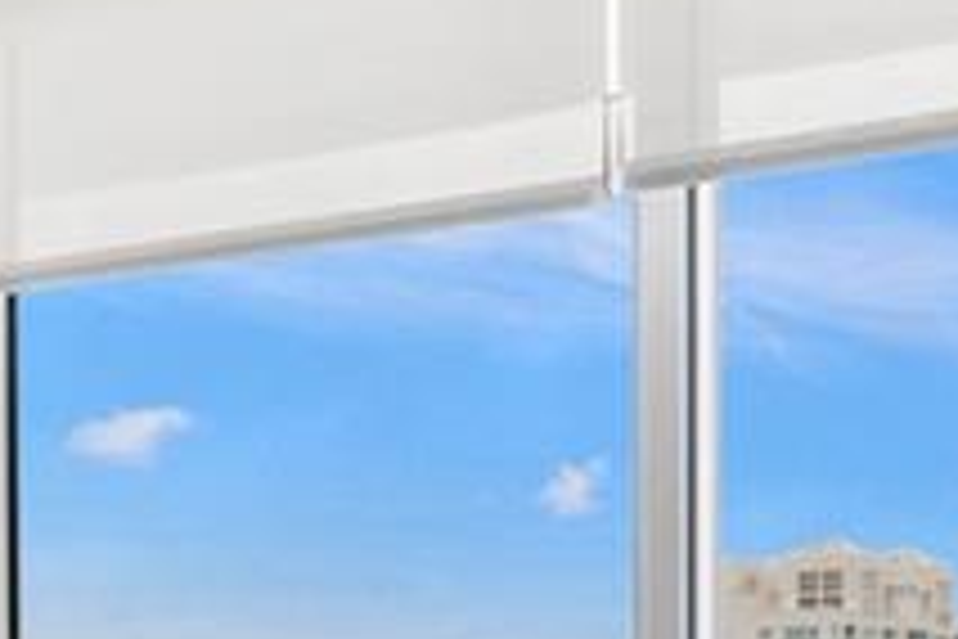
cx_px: -180
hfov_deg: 18.5
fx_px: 2794
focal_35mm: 105
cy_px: 1042
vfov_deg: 12.2
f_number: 8
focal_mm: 14
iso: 100
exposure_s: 1/10
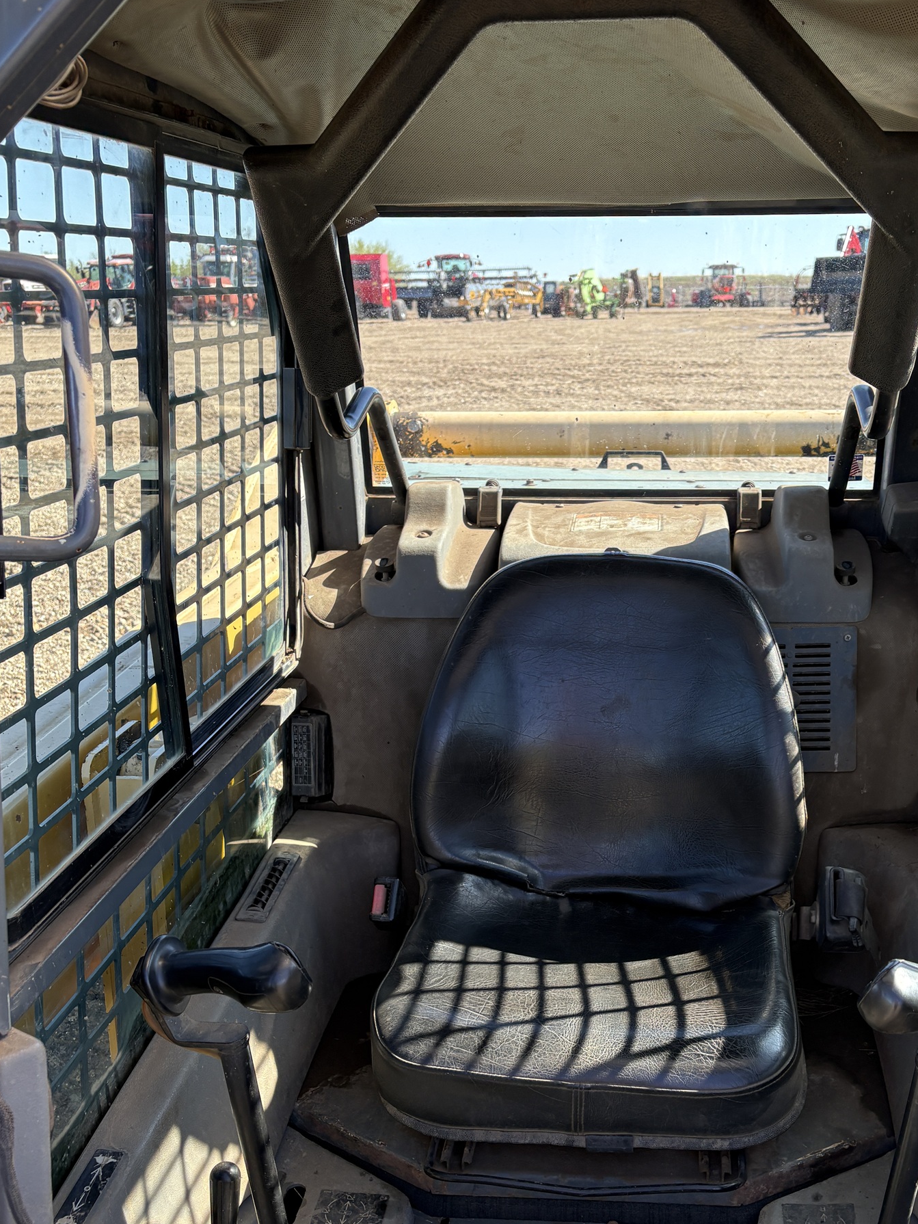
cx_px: 583
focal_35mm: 34
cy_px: 766
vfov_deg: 53.4
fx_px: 1202
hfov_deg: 41.4
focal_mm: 5.96
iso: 64
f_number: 1.6
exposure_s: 1/552
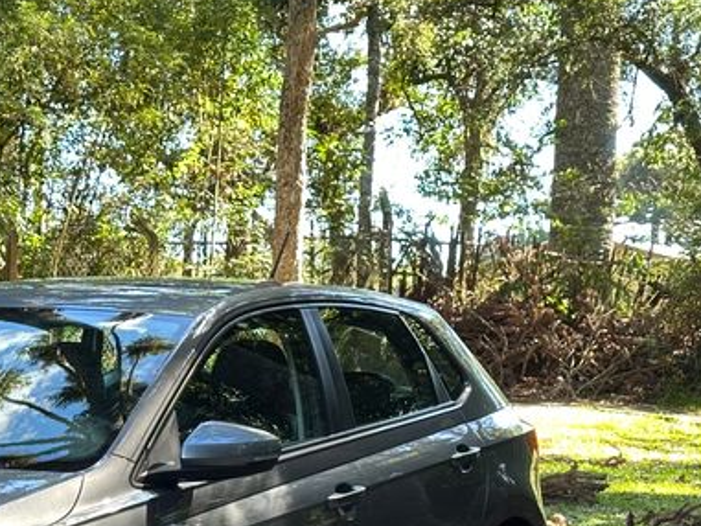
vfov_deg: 14.3
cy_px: 532
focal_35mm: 102
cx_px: -42
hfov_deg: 18.6
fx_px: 2066
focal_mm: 6.86
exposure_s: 1/121
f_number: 1.78
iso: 80
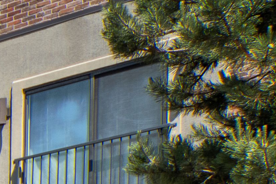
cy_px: 557
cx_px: -687
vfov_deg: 7.1
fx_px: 1319
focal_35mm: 172
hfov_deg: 8.6
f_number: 6.3
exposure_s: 1/640
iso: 400
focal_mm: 24
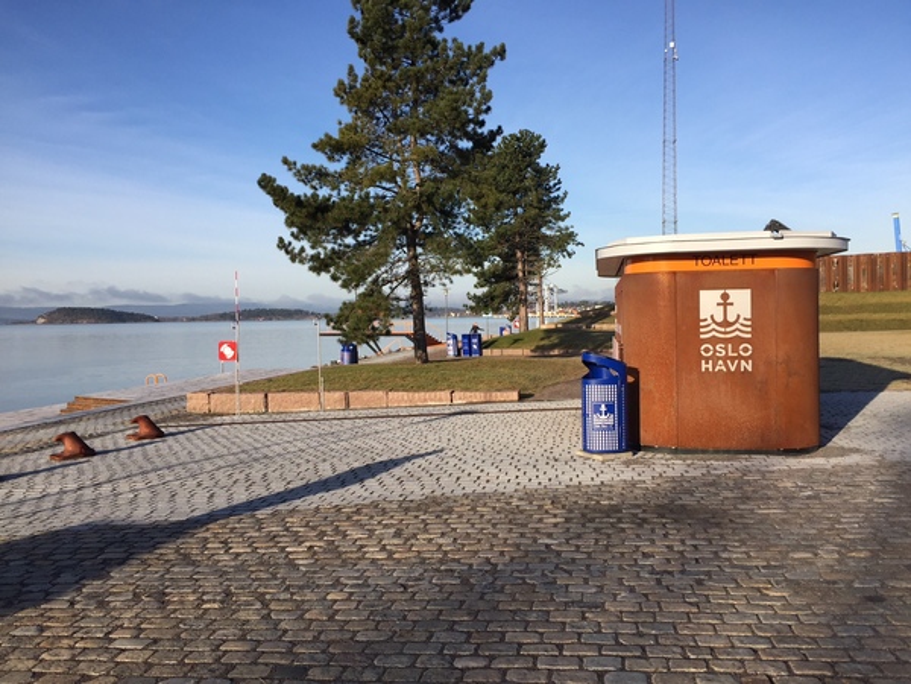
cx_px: 456
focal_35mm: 29
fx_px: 763
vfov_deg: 48.2
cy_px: 342
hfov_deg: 61.7
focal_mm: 4.15
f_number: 2.2
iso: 32
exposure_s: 1/1721
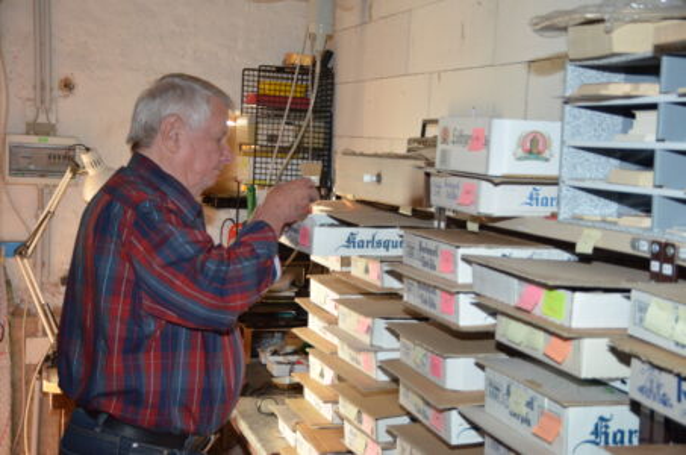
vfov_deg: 25.6
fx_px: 998
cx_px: 343
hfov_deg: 37.9
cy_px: 228
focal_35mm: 52
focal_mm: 35
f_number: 4.5
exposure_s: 1/60
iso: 2000
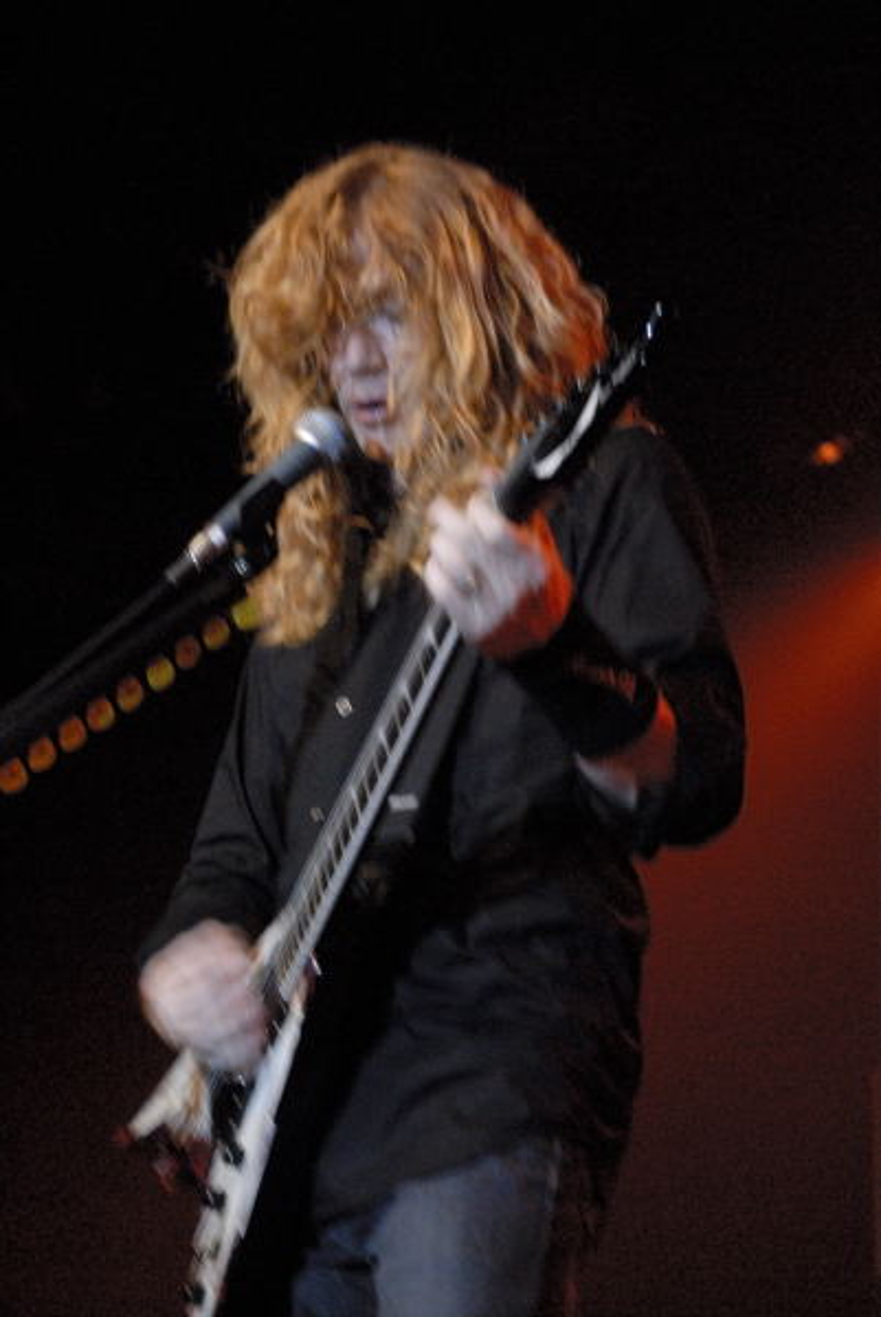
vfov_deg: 18.2
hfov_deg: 12.2
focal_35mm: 112
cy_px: 658
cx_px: 440
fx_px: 4122
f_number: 5.6
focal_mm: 75
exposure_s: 1/50
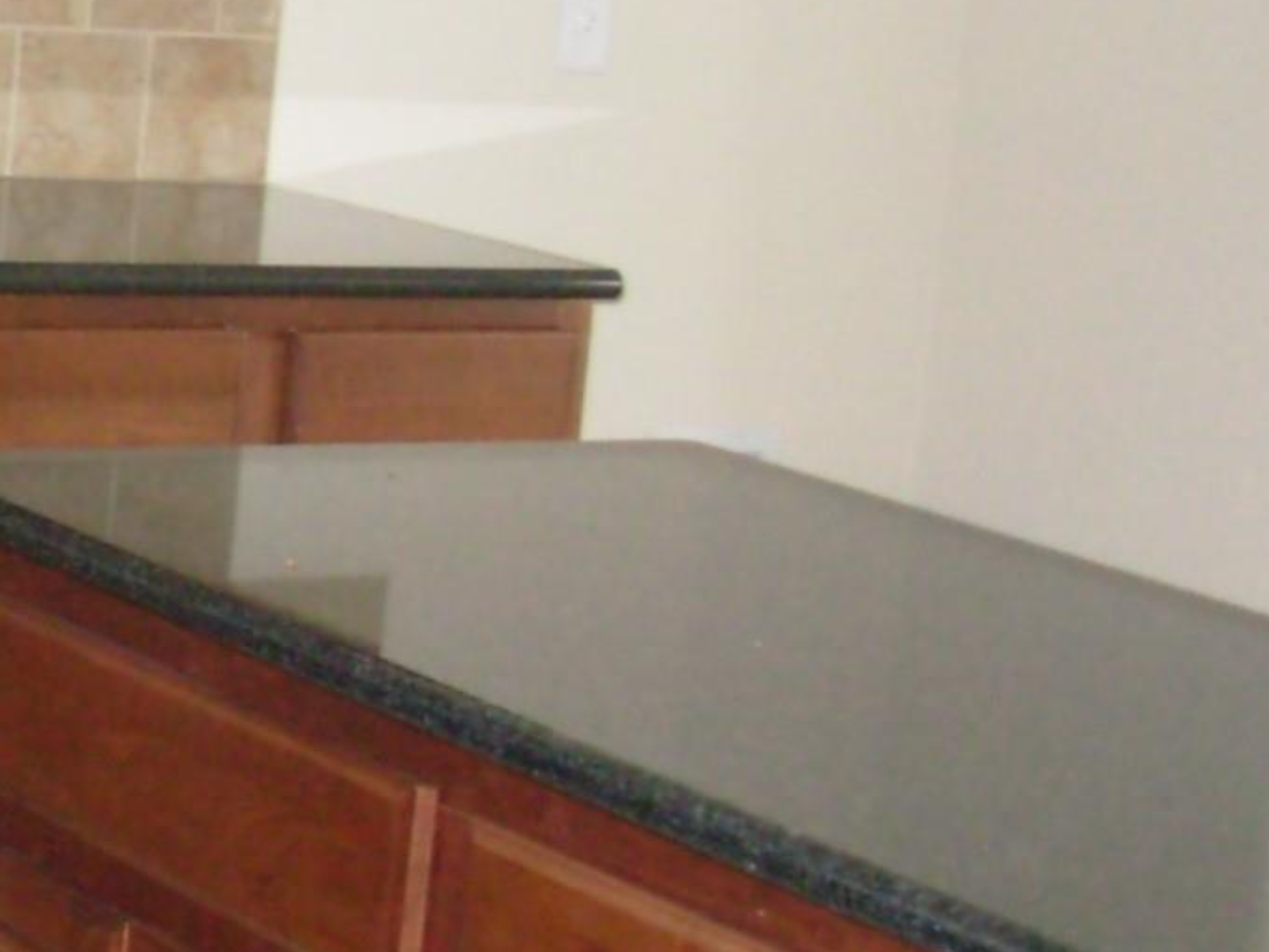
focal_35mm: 115
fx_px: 4217
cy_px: 422
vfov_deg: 12.9
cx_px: -512
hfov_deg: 16.0
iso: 178
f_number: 2.9
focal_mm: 6.3
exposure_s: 1/114
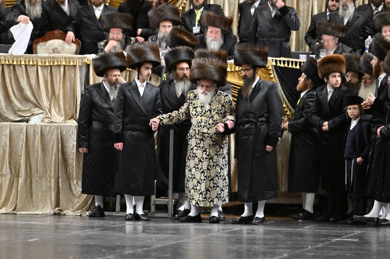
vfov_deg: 5.4
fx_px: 2761
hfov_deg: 8.1
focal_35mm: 255
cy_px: 130
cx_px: 195
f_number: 2.8
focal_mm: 170
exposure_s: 1/200
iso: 1000
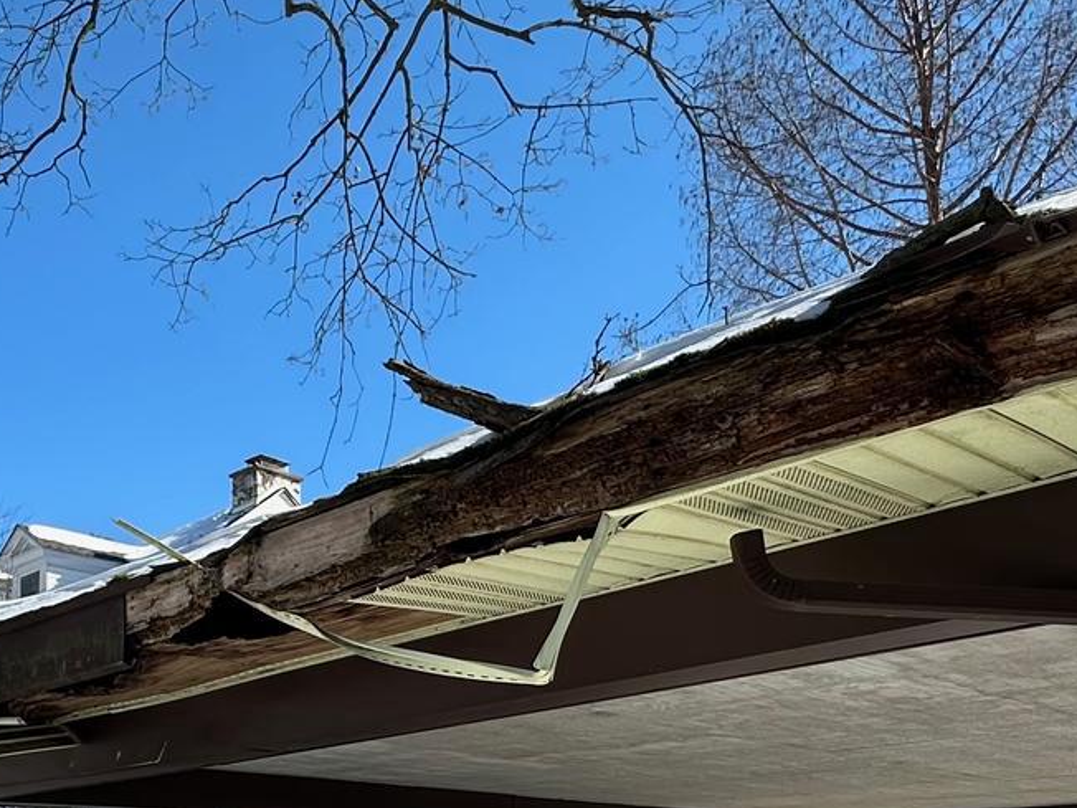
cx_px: 187
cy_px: 806
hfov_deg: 40.8
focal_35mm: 44
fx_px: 1369
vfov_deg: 30.6
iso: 40
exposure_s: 1/1182
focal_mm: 2.22
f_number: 2.2
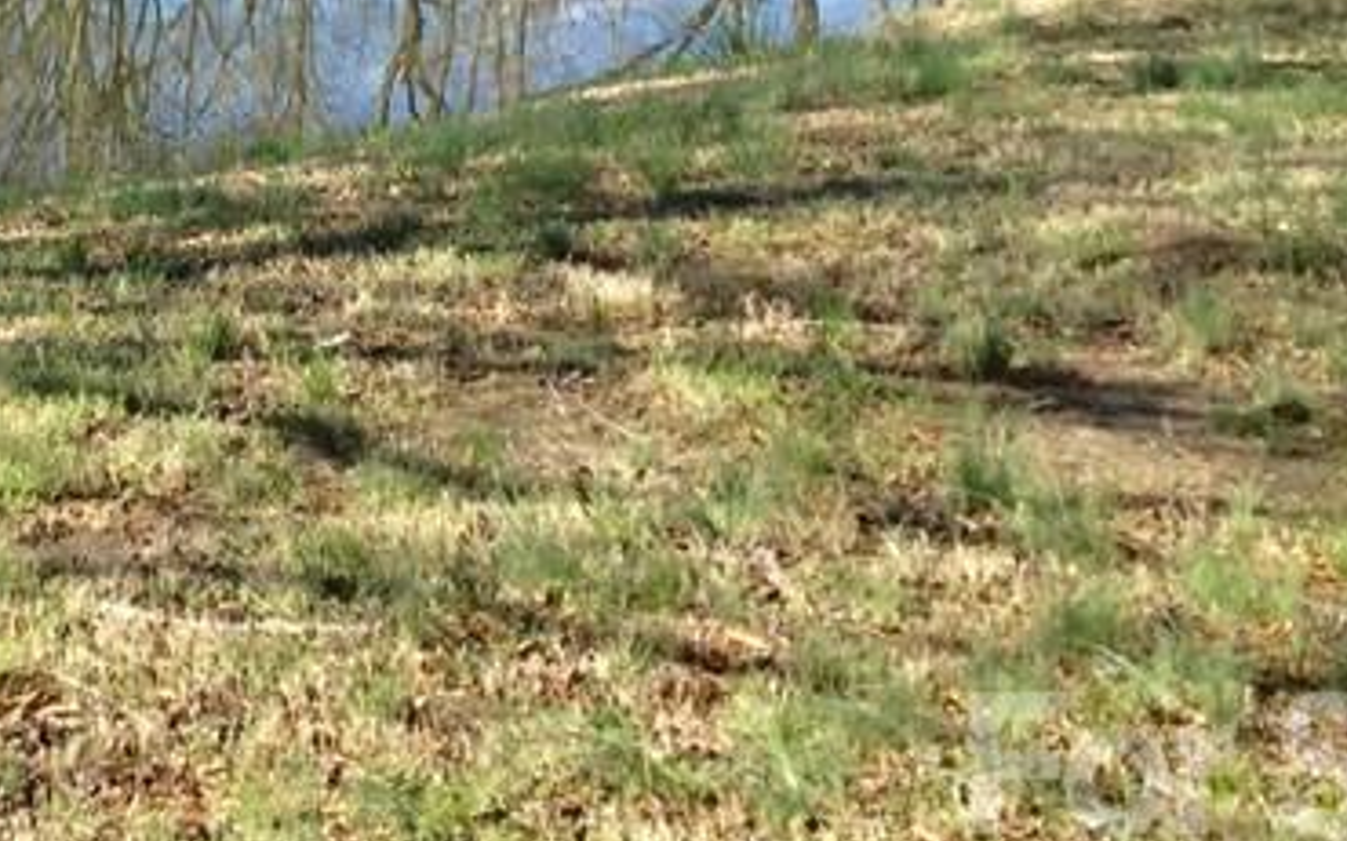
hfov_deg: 21.5
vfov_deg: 13.9
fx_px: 3340
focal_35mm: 91
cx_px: -164
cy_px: -178
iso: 25
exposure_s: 1/994
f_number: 2.4
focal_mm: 3.3
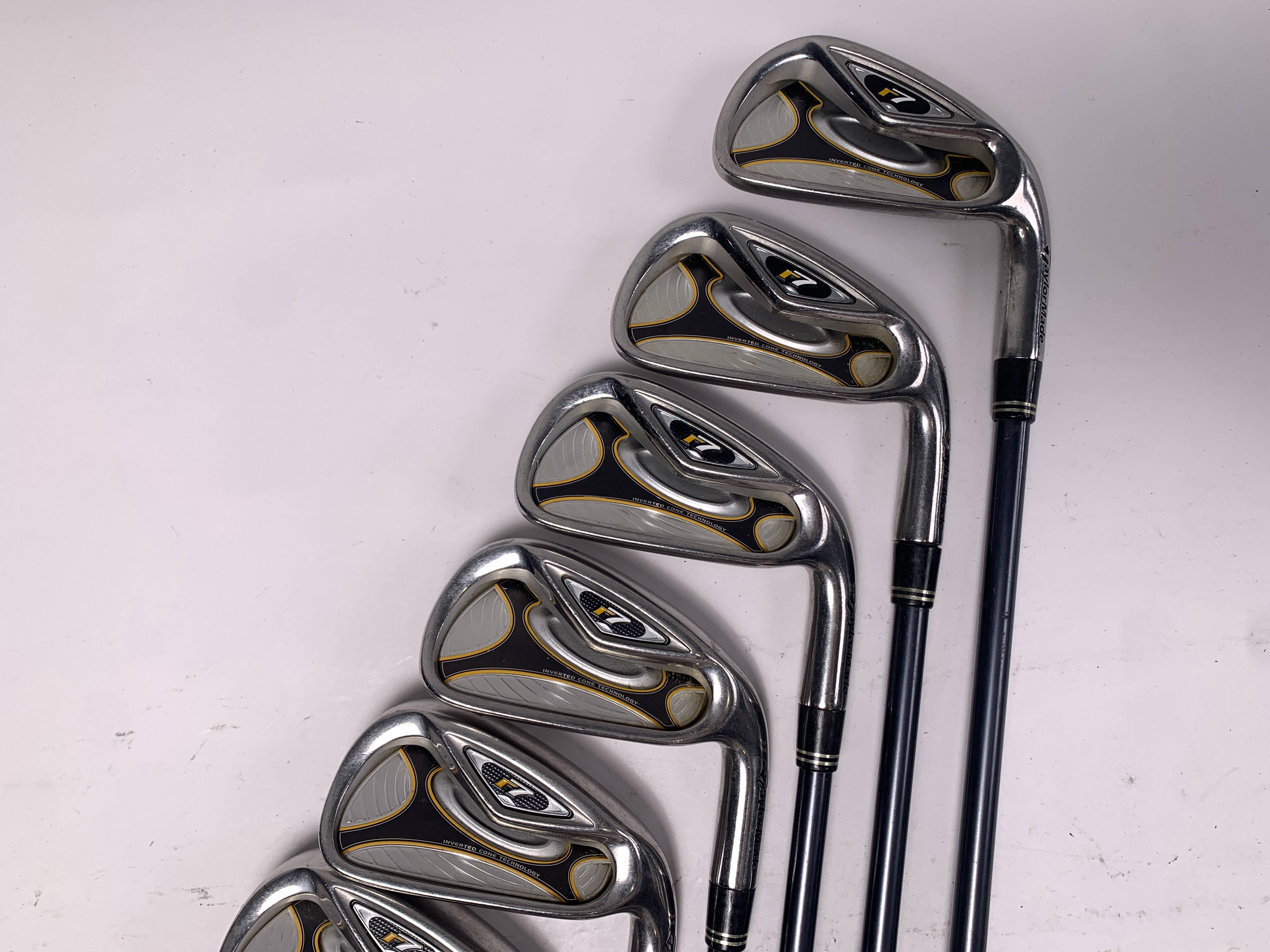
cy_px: 476
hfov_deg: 67.3
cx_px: 635
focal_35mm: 26
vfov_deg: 53.1
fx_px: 954
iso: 25
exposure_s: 1/266
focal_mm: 4.25
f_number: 1.8
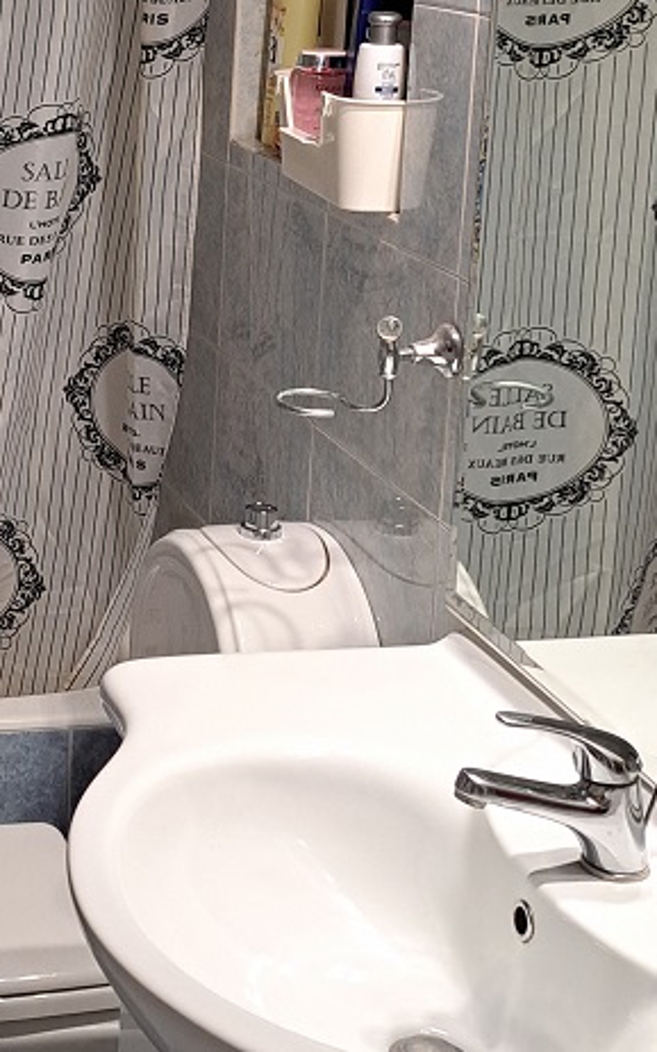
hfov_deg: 18.2
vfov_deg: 30.7
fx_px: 1893
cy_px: 289
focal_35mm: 66
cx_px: -230
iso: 200
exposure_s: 1/50
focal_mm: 5.23
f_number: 1.8
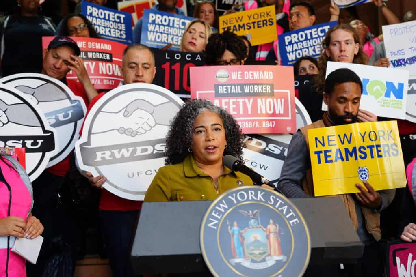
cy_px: 138
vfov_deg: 26.5
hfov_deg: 38.9
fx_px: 589
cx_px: 208
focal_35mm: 51
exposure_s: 1/60
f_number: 4.5
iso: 400
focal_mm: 51
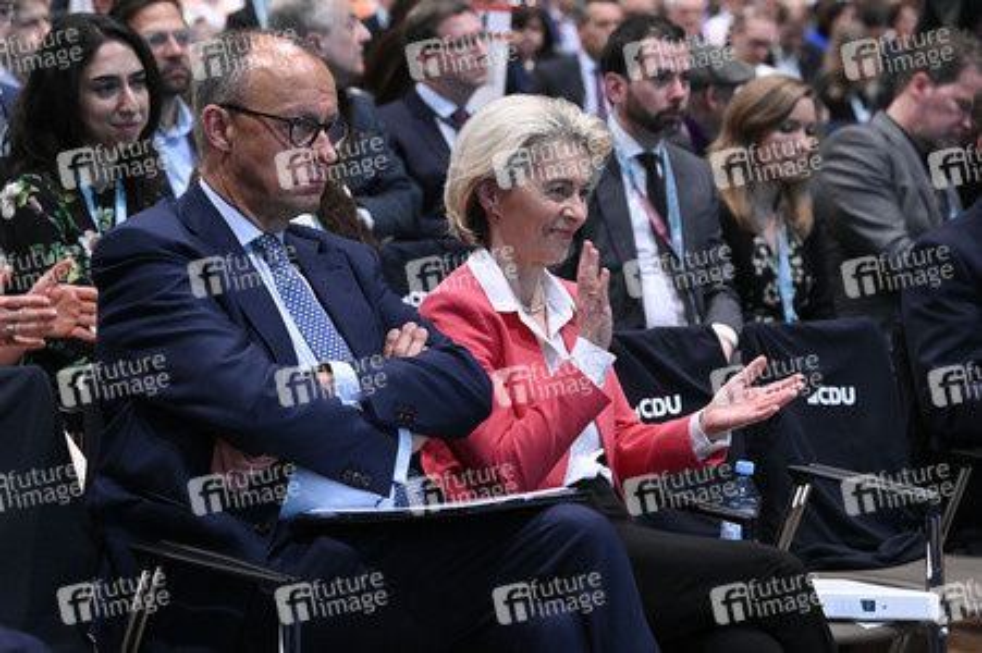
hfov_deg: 17.1
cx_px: 491
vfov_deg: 11.4
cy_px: 326
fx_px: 3271
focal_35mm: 120
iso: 10000
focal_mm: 120
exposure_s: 1/250
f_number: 5.6
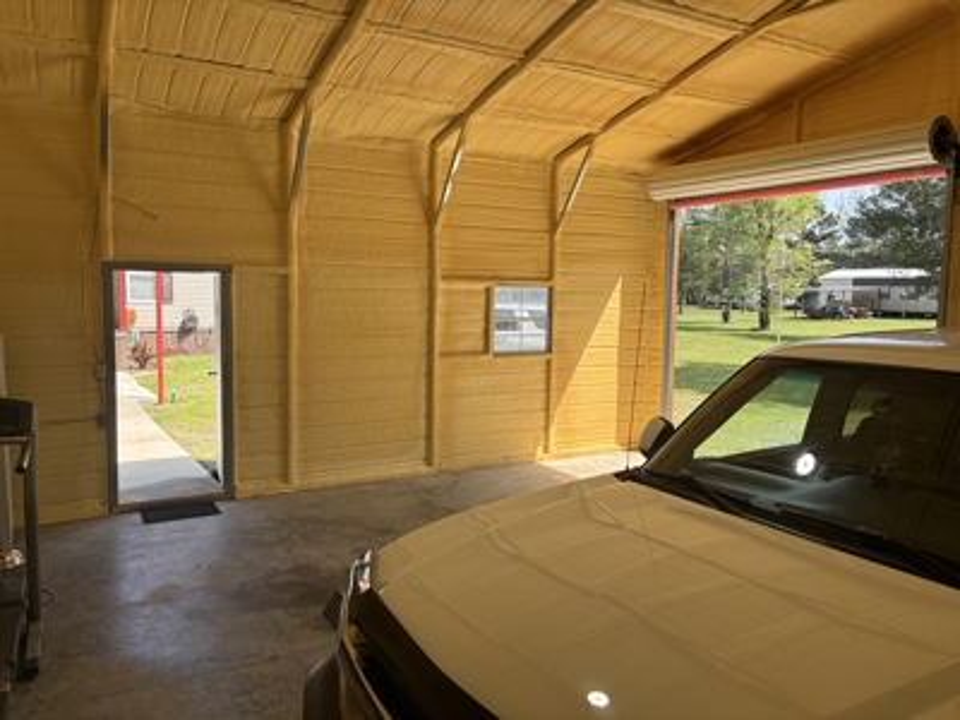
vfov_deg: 53.1
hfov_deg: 67.3
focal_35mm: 26
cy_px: 360
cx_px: 480
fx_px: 721
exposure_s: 1/591
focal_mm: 5.96
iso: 50
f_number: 1.6
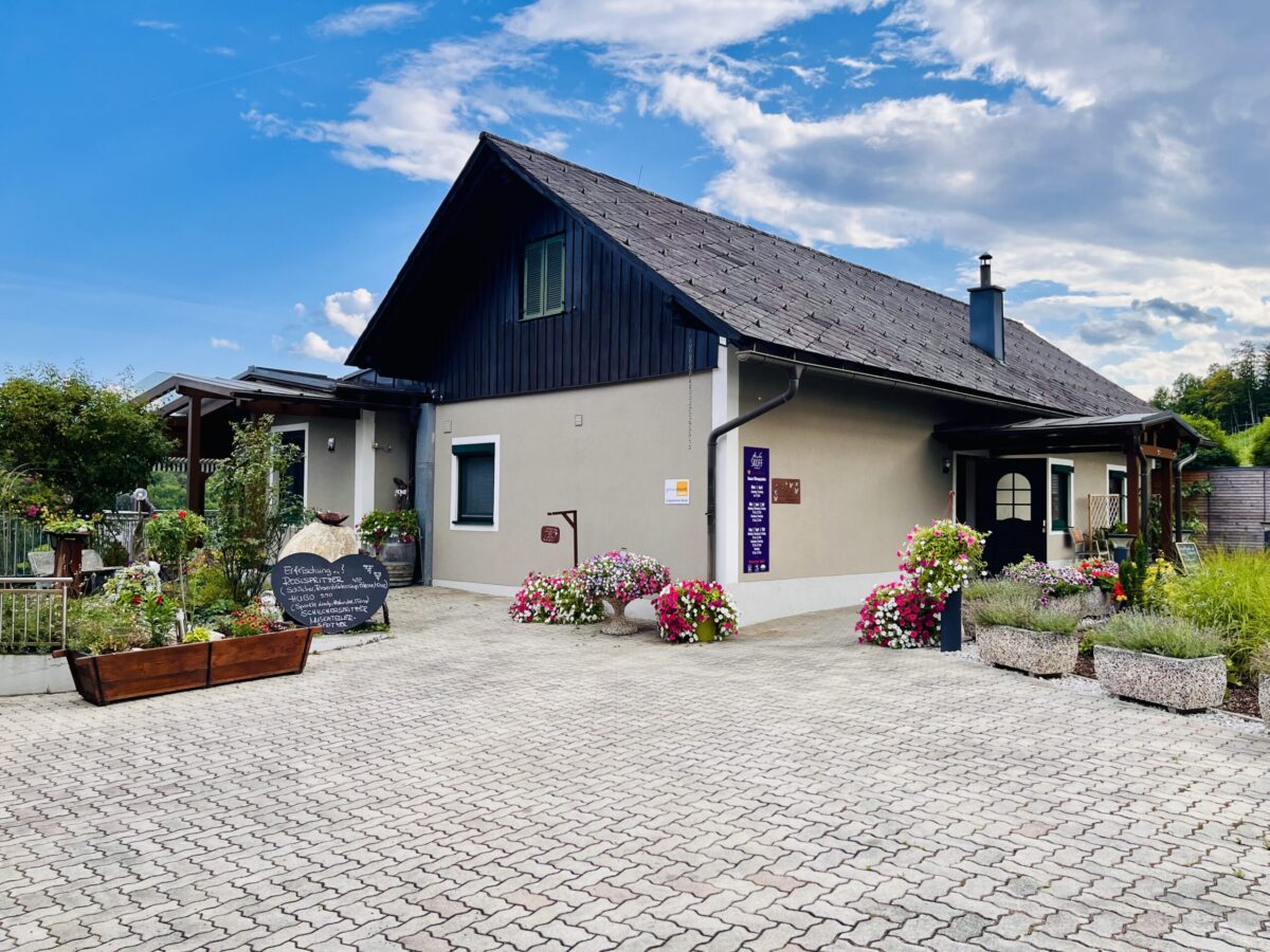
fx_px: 954
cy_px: 476
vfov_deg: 53.1
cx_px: 635
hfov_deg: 67.3
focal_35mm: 26
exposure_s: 1/1600
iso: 50
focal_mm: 5.1
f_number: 1.6
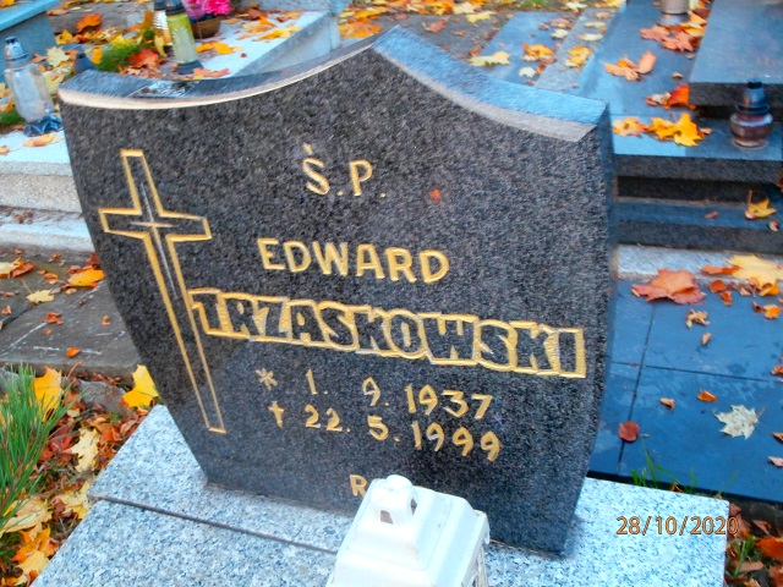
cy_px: 294
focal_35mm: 38
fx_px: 860
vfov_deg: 37.7
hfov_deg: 49.0
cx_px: 392
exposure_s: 1/40
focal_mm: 6.67
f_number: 3.9
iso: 200
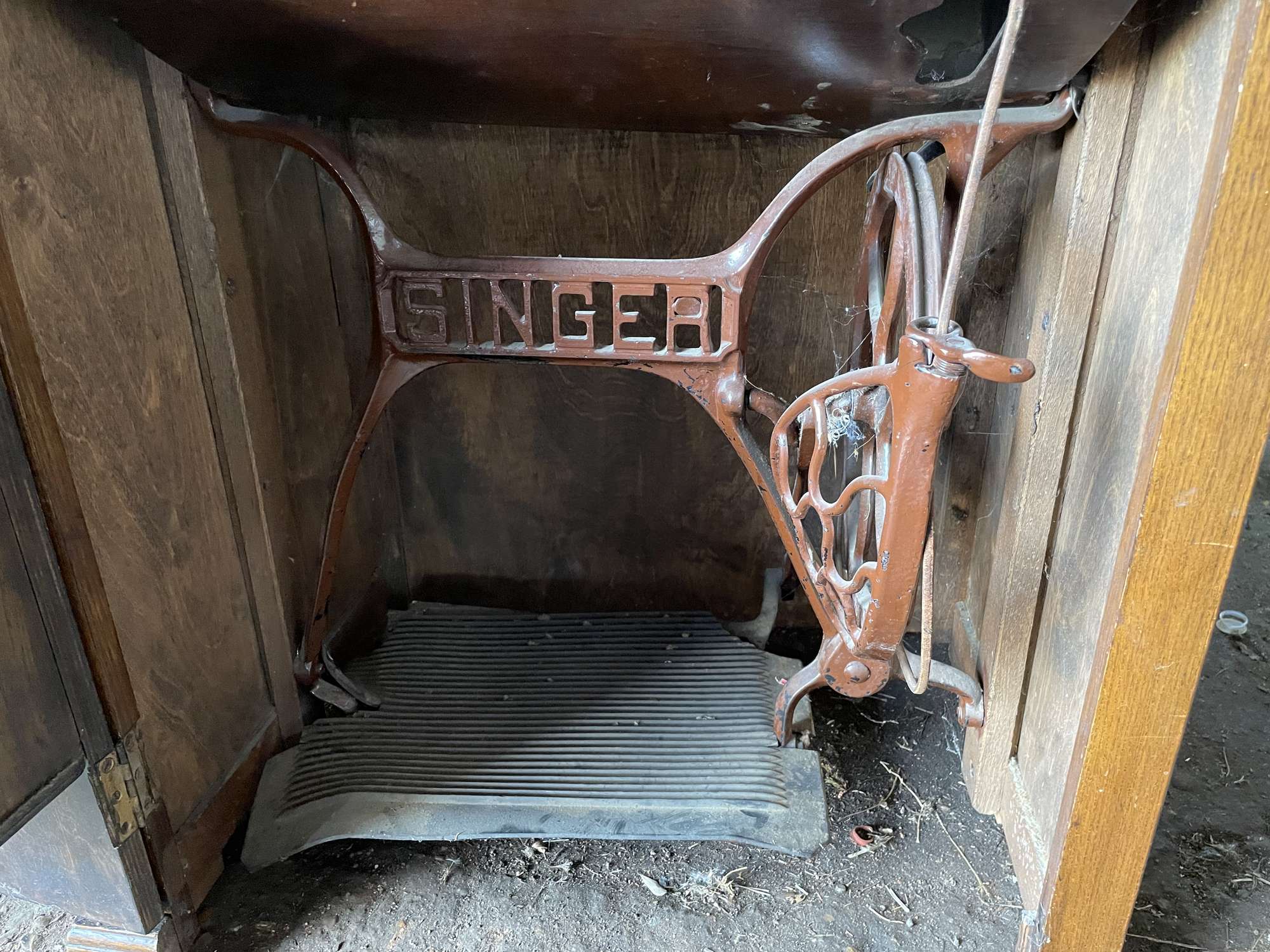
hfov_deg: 67.3
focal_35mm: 26
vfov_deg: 53.1
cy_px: 476
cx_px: 635
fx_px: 954
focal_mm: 4.2
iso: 500
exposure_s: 1/49
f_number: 1.6
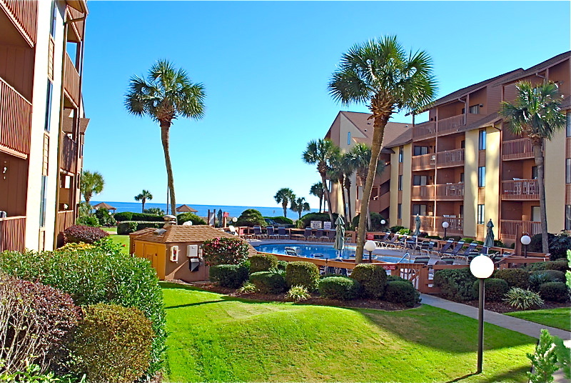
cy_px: 192
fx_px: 524
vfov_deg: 40.1
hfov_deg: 57.2
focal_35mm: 33
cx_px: 286
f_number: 8
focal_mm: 22
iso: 100
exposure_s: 1/200
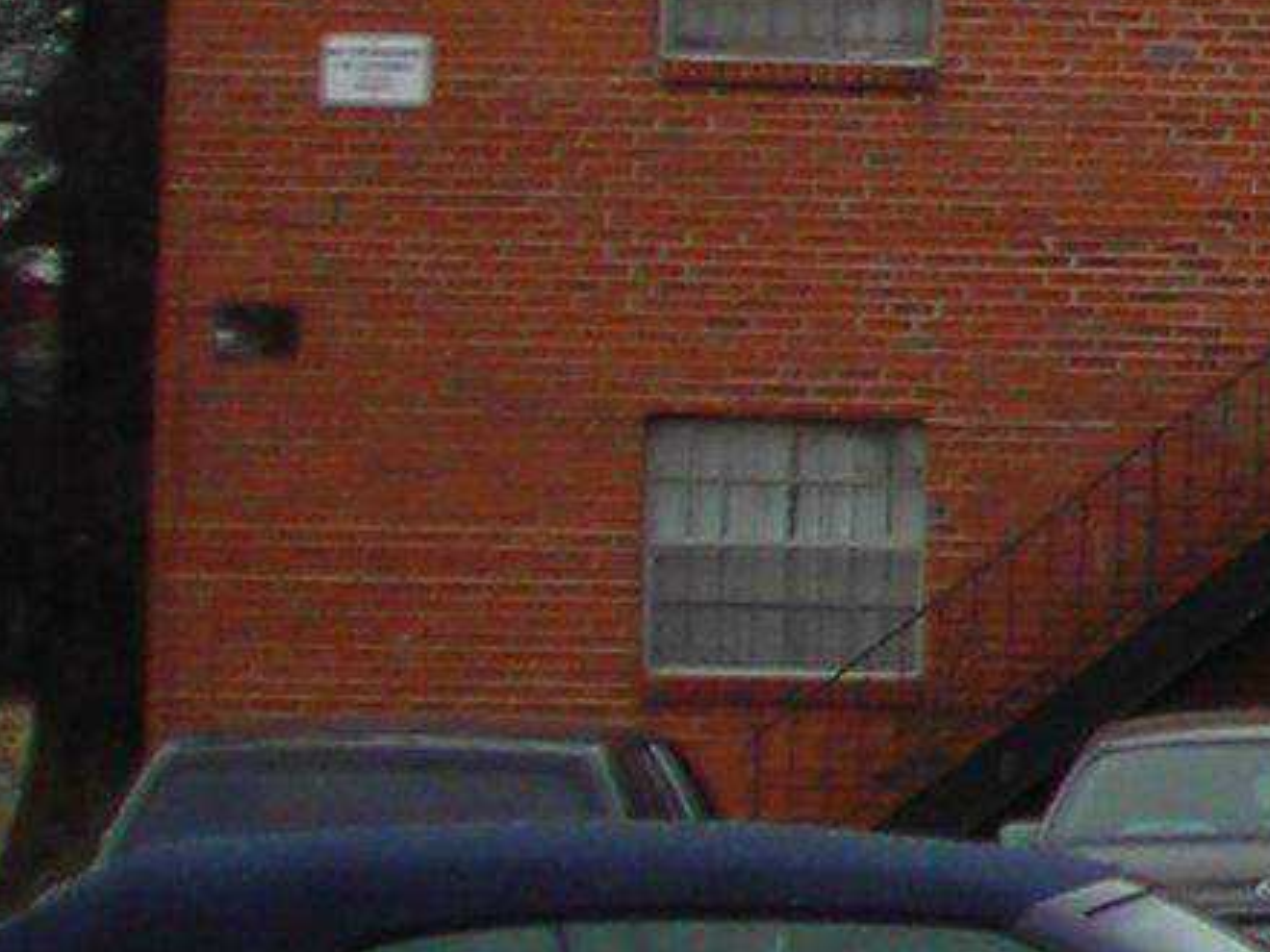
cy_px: 43
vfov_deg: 6.6
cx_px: 3660
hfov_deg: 7.8
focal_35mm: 224
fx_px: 8218
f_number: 3.2
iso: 50
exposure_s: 1/91.1
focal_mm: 6.3
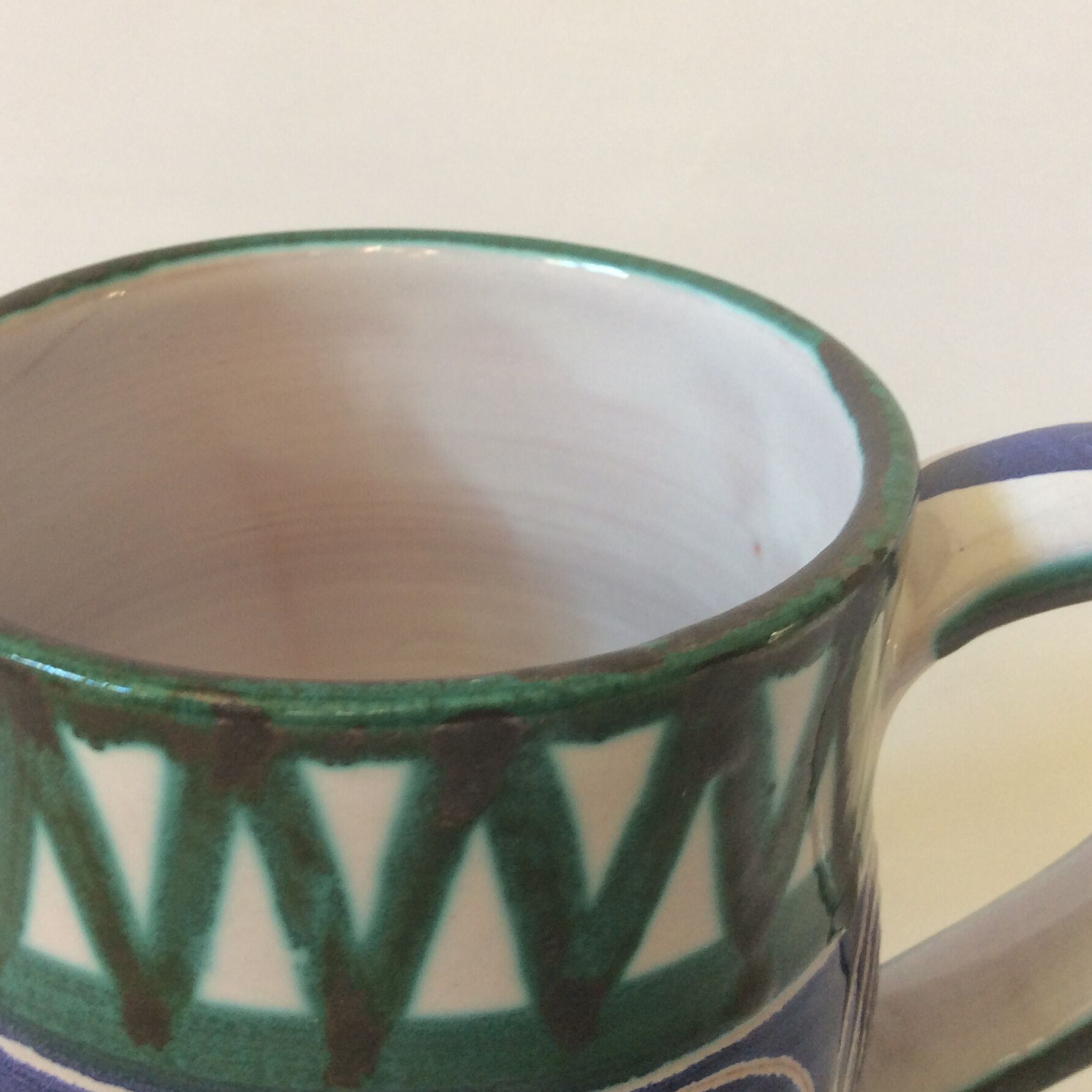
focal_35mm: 41
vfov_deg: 40.9
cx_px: 445
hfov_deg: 40.8
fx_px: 1463
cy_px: 557
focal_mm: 3.3
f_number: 2.4
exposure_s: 1/25
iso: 50
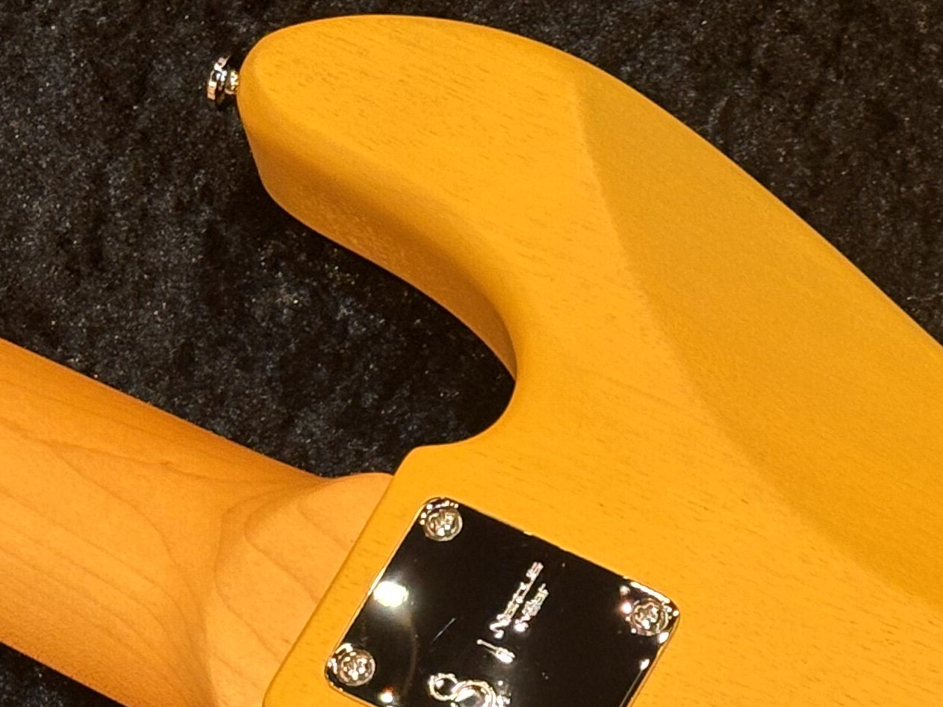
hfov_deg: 11.8
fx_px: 4522
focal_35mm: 166
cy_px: 1067
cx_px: 887
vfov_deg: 8.7
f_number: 1.6
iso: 80
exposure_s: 1/60
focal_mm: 5.96
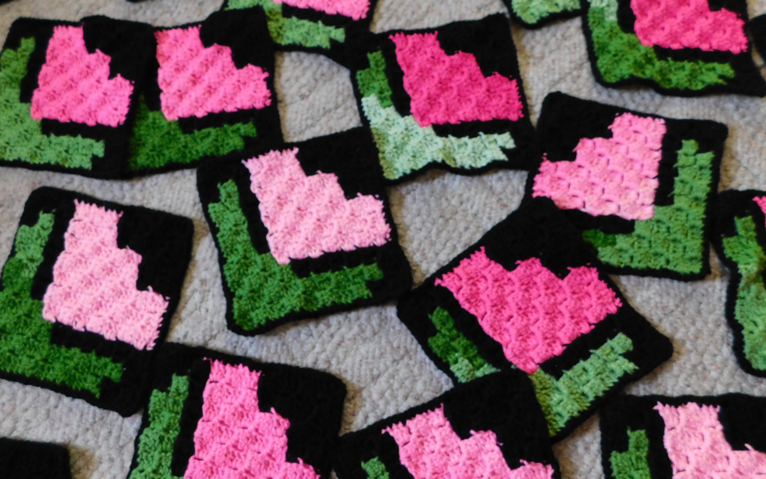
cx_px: 384
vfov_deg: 47.4
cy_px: 197
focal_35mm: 26
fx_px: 543
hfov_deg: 70.4
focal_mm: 4.1
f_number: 3
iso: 400
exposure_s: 1/30
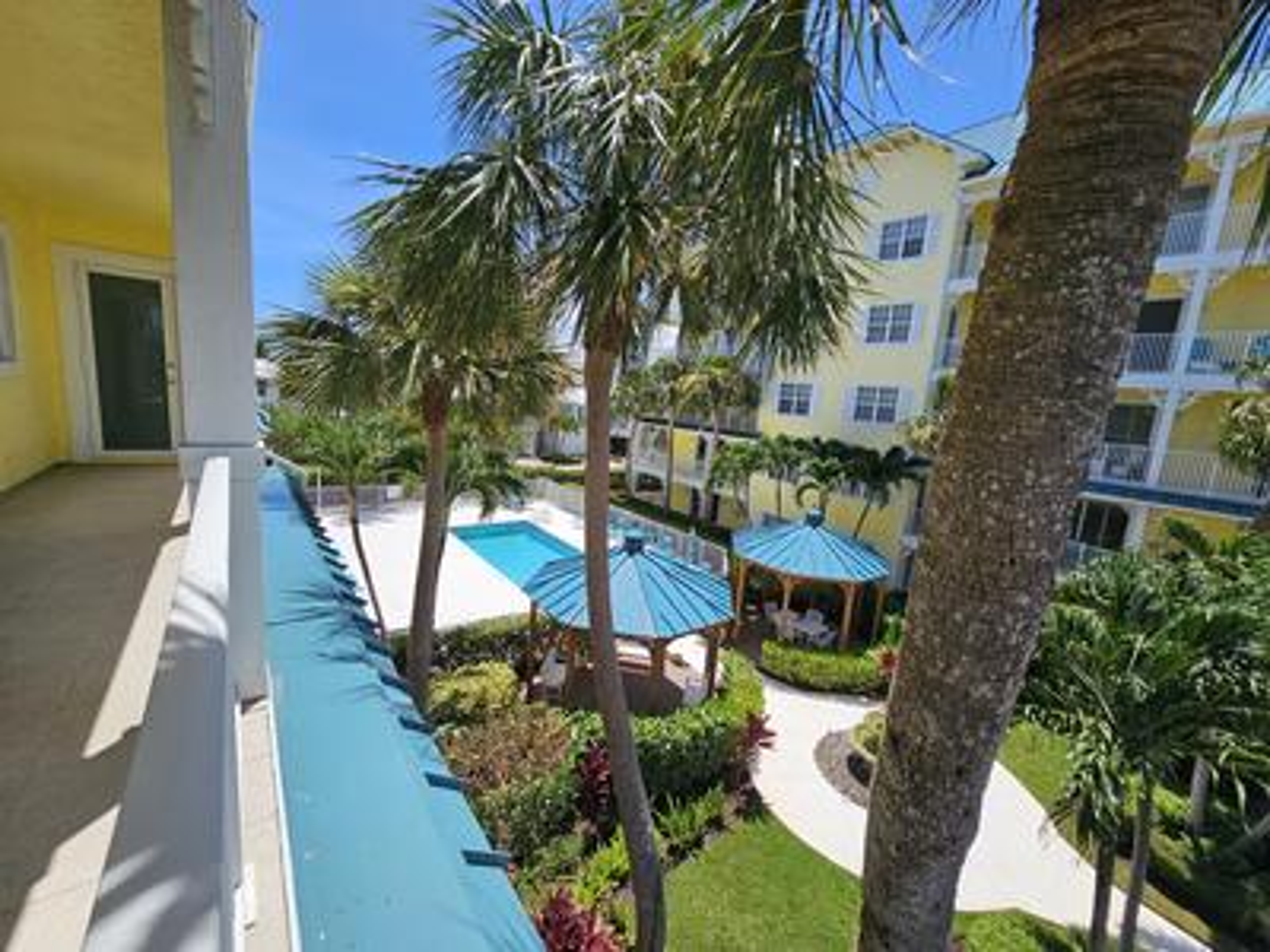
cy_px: 476
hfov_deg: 106.2
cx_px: 635
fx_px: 477
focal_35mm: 13
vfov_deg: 89.9
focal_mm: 2.2
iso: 50
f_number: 2.2
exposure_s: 1/2657
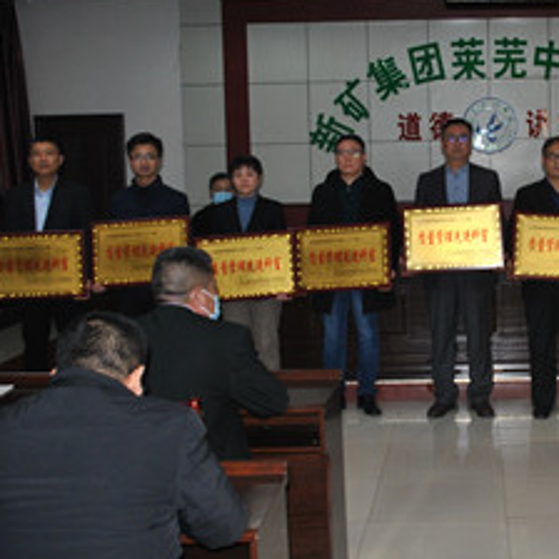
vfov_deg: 30.0
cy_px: 227
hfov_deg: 29.0
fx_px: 1041
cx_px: 492
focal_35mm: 57
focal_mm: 20
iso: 200
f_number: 3.8
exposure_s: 1/60
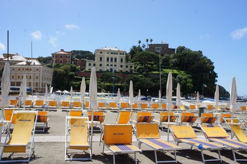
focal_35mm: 34
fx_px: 237
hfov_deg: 55.1
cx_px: 124
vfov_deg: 38.3
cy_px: 82
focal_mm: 23
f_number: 11
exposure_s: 1/250
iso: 200
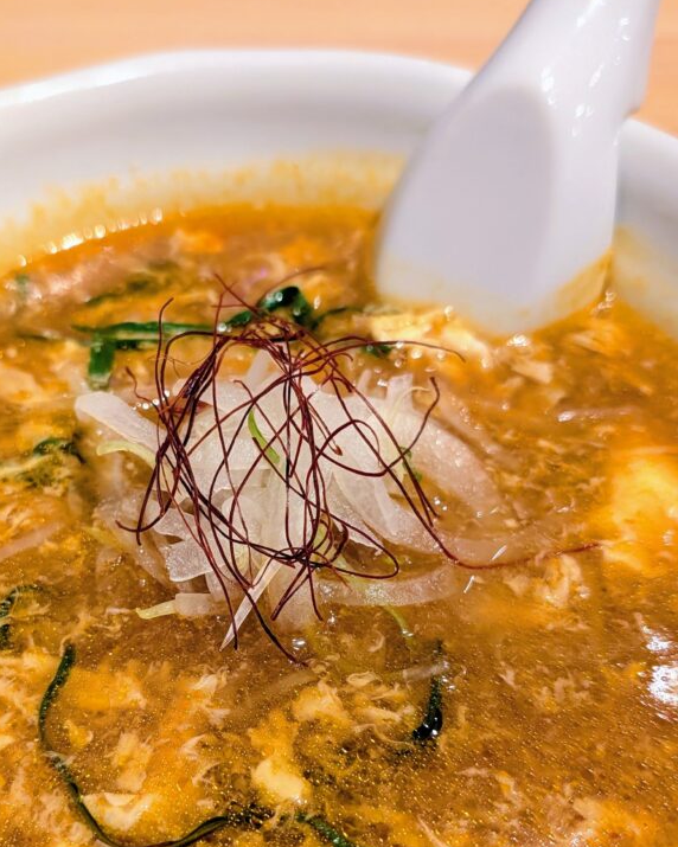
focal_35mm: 42
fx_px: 1053
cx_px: 261
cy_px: 560
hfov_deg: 35.5
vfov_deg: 43.3
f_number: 1.68
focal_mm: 6.9
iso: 453
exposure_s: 1/100
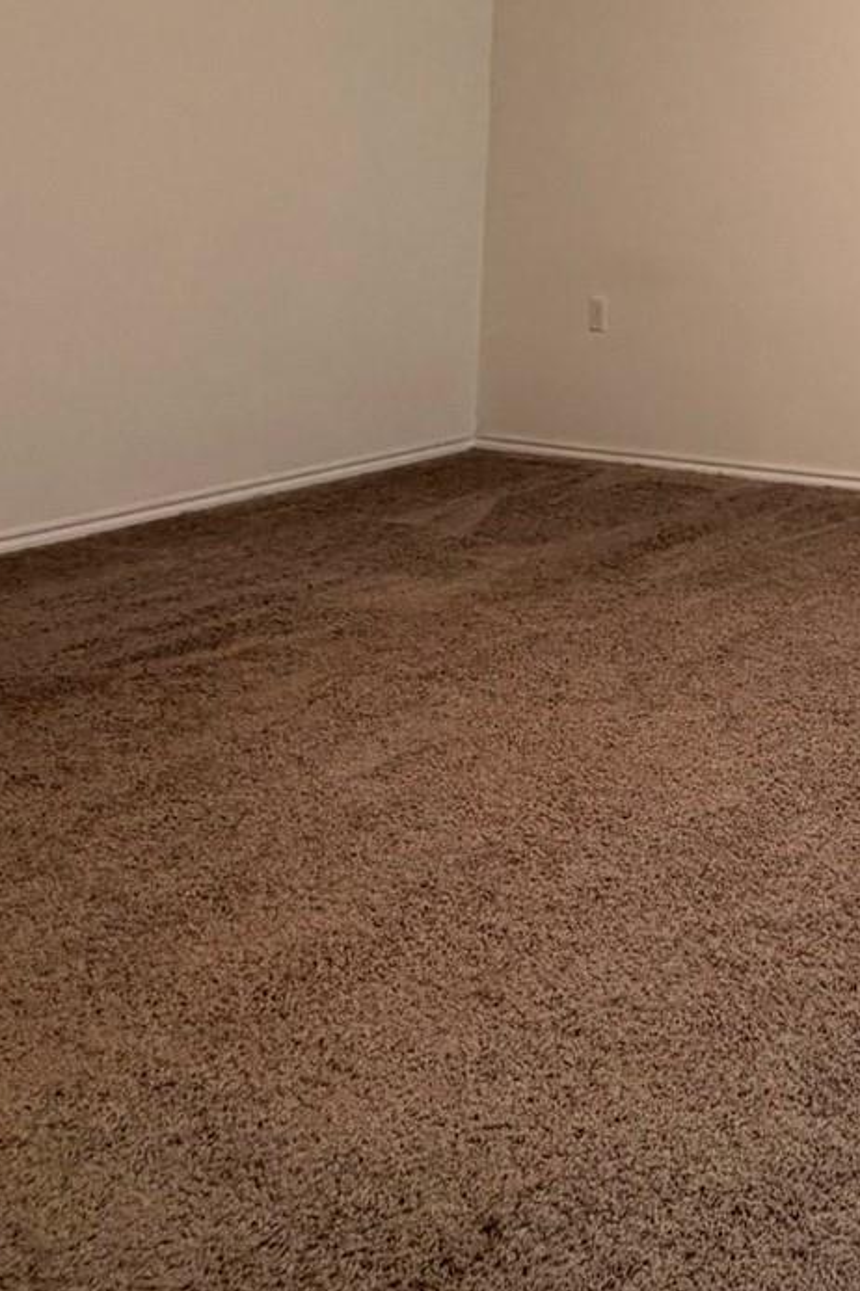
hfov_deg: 27.3
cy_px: -47
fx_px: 1542
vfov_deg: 39.2
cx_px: 1042
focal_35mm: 43
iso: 250
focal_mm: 2.22
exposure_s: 1/60
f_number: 2.2
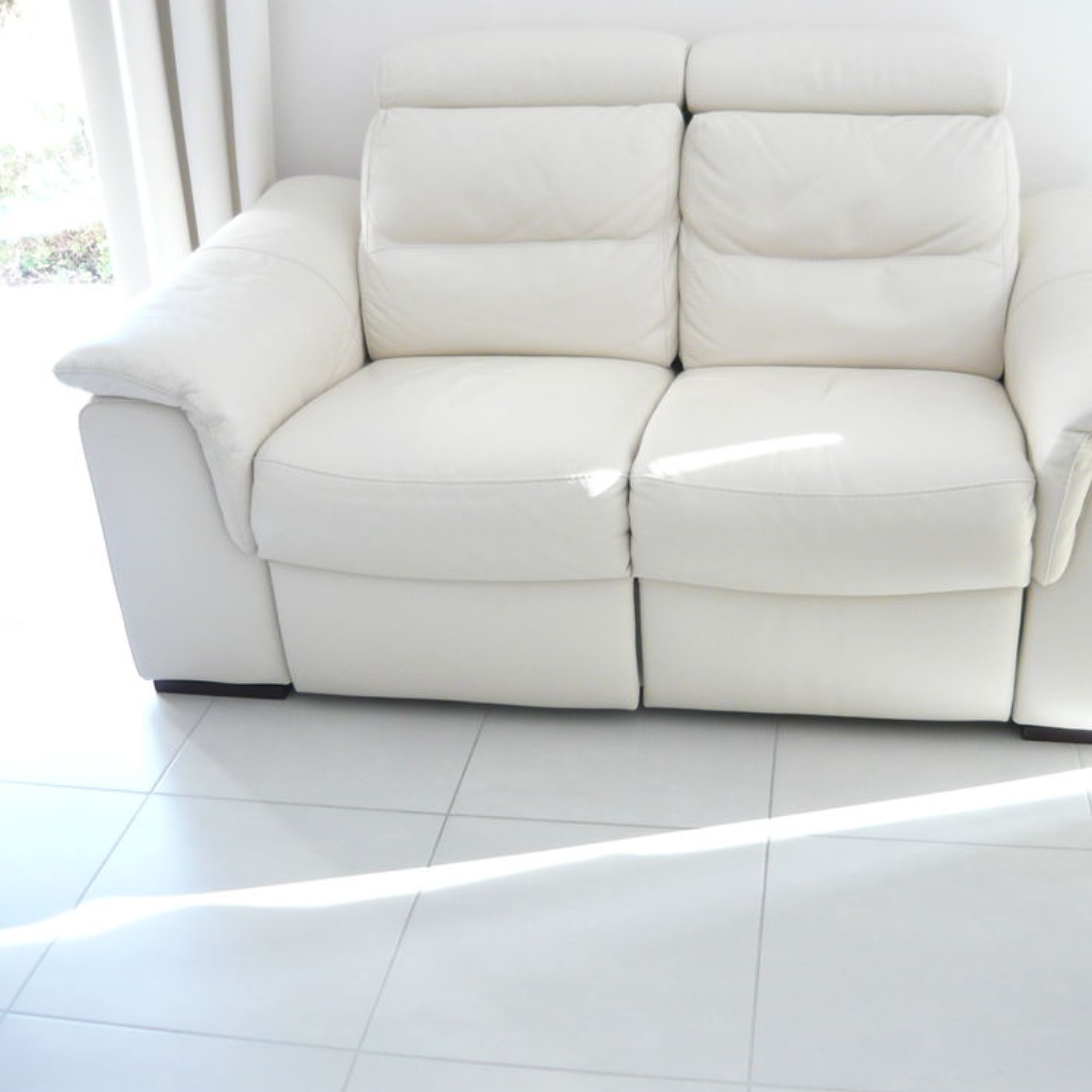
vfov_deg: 42.8
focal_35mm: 39
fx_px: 1392
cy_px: 546
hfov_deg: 42.6
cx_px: 654
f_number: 2.8
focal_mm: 5.5
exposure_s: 1/30
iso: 250
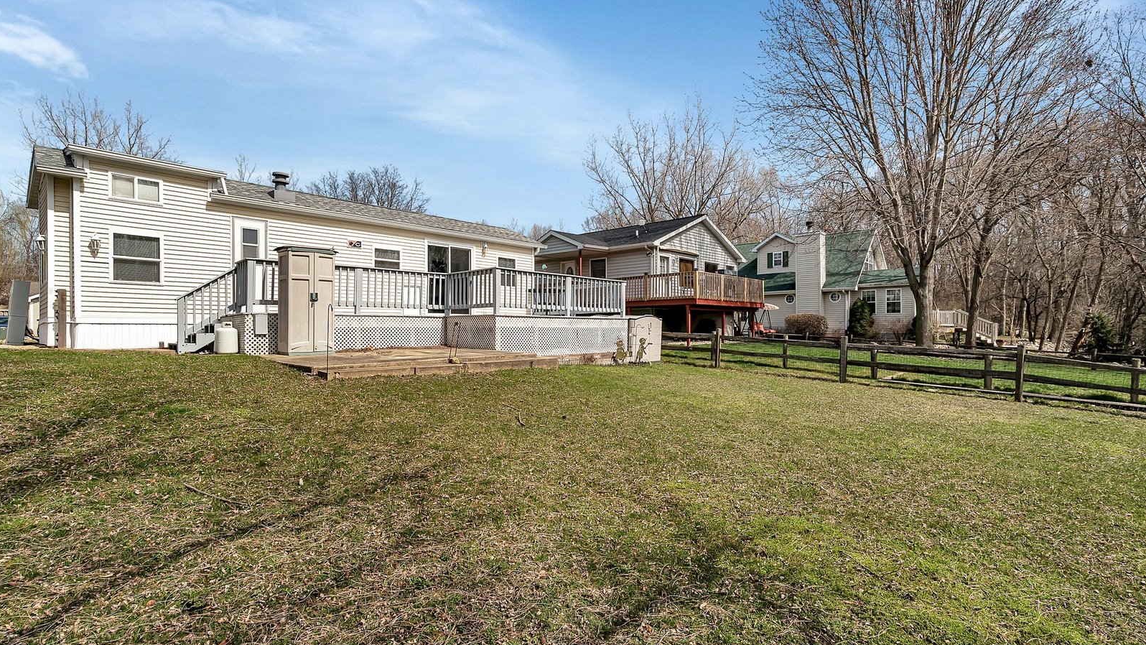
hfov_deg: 95.9
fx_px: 517
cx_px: 566
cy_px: 353
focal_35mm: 17
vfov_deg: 63.8
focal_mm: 16
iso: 160
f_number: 13
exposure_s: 1/250
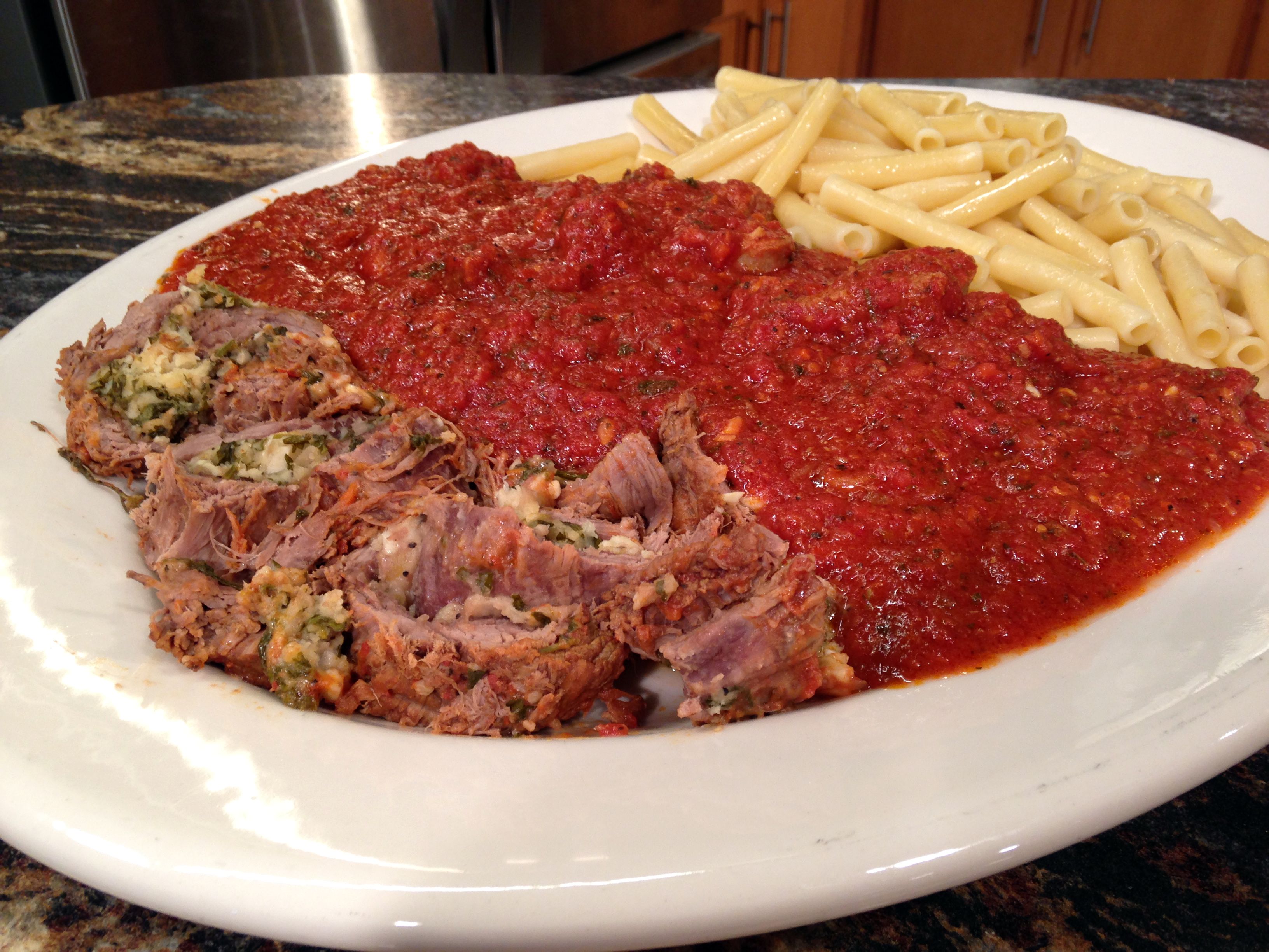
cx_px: 634
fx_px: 1210
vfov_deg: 42.9
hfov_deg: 55.4
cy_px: 476
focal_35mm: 33
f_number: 2.4
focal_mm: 4.12
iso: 80
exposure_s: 1/20
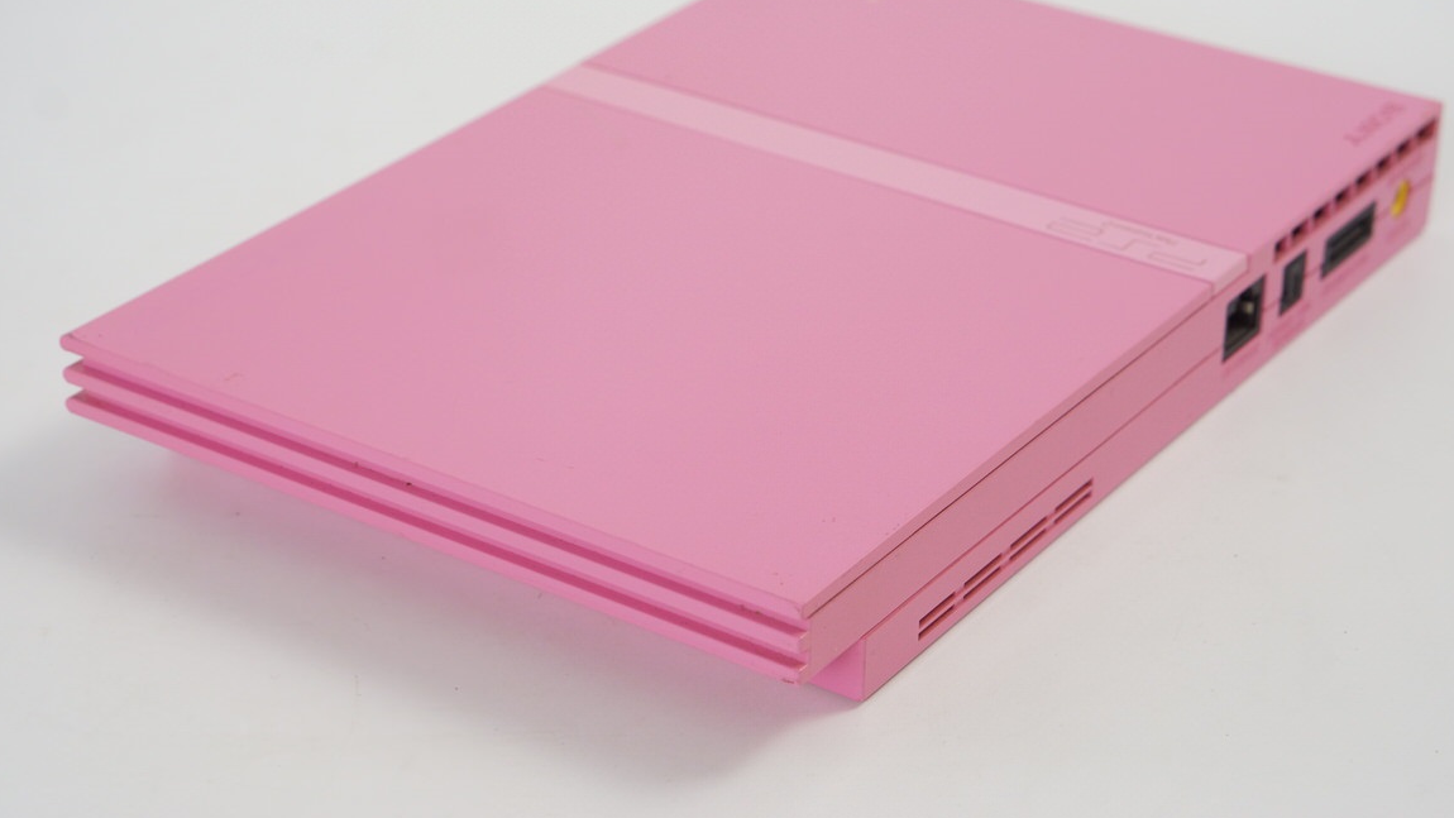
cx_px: 746
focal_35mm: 82
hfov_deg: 25.9
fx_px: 3162
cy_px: 320
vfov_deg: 14.7
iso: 640
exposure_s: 1/80
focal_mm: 50
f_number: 6.3
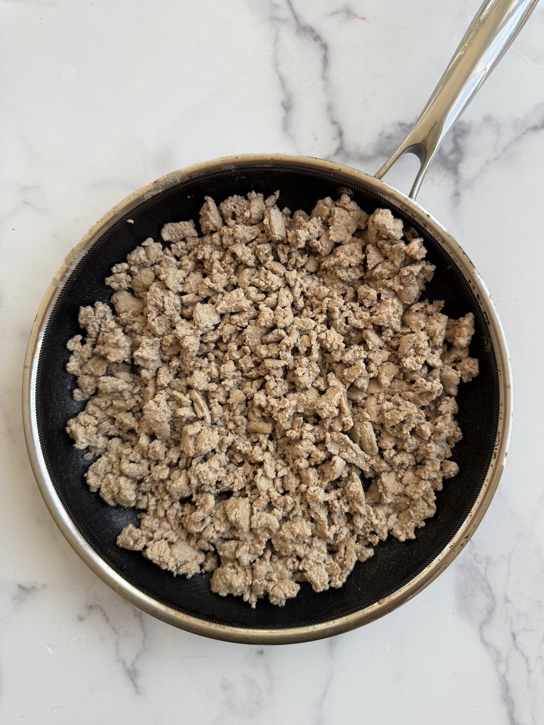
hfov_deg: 56.8
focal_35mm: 24
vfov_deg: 71.6
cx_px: 272
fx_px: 503
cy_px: 362
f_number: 1.78
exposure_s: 1/210
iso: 64
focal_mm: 6.76
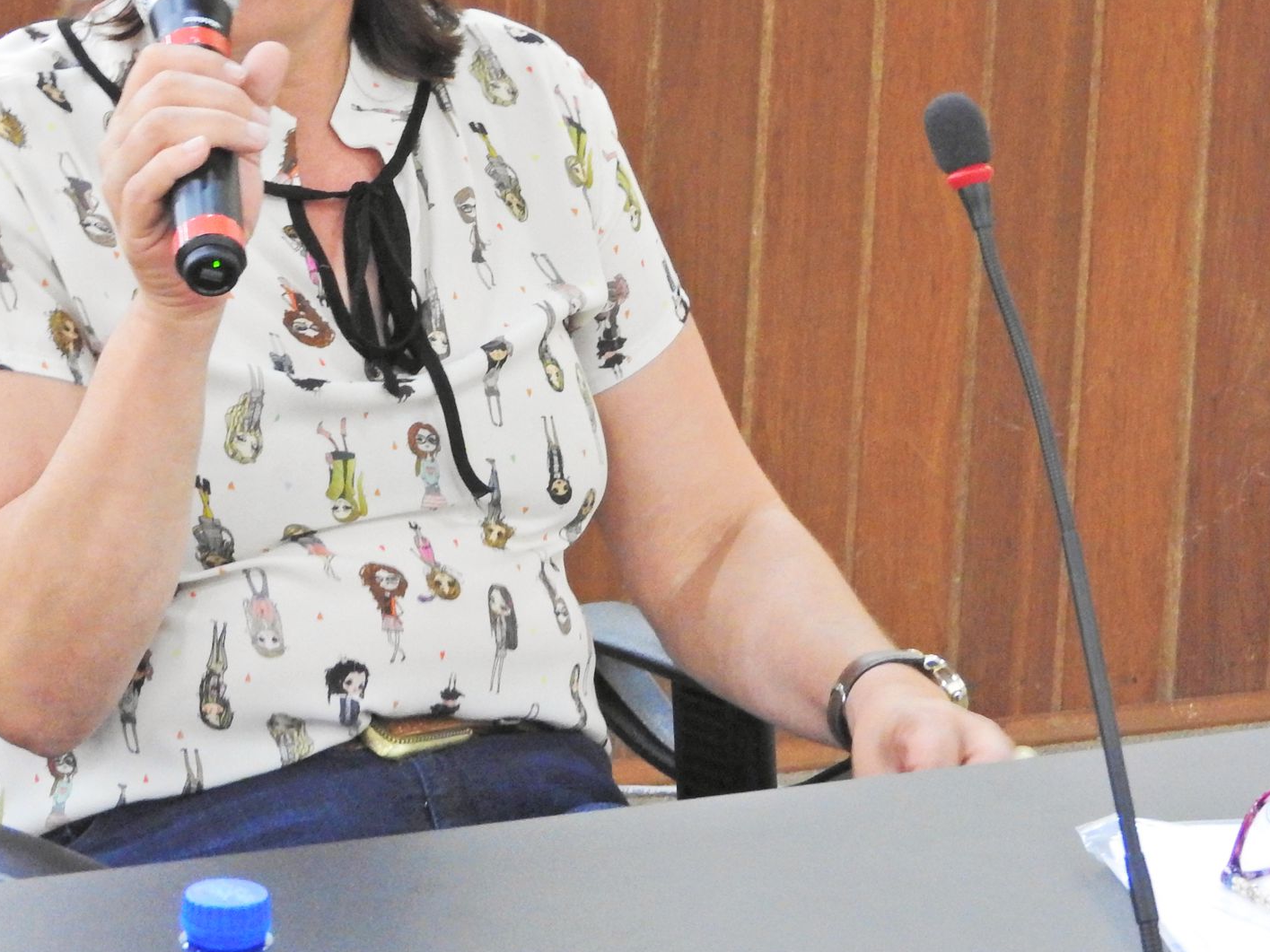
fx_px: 7044
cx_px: 365
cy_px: 275
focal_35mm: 192
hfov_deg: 10.3
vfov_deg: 7.7
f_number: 5
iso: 800
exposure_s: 1/10
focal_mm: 20.6
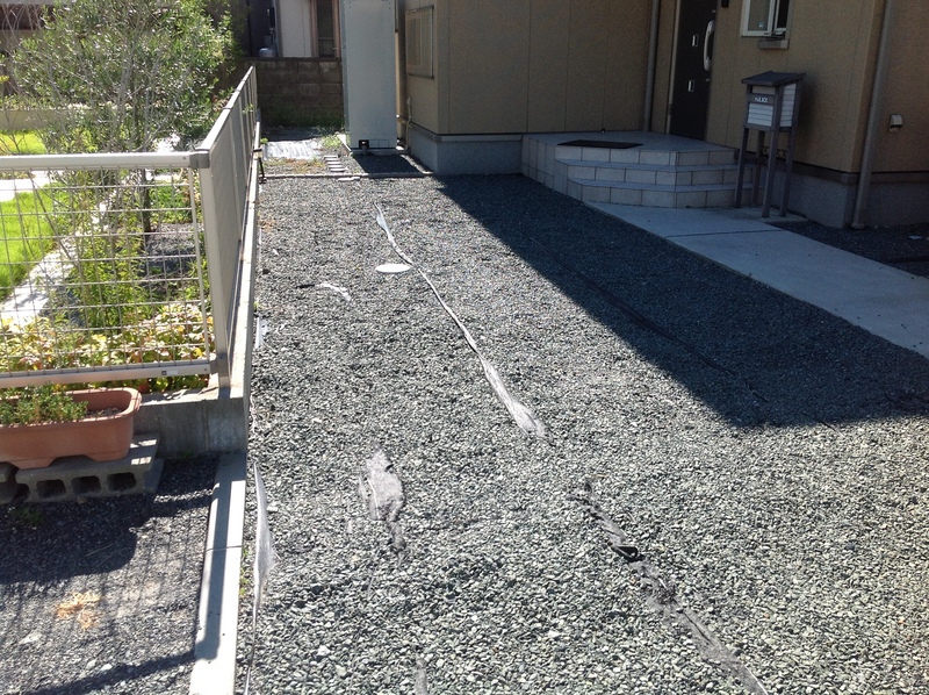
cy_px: 348
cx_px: 464
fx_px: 938
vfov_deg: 40.6
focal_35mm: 35
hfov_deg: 52.7
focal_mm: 4.28
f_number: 2.4
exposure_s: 1/916
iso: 80
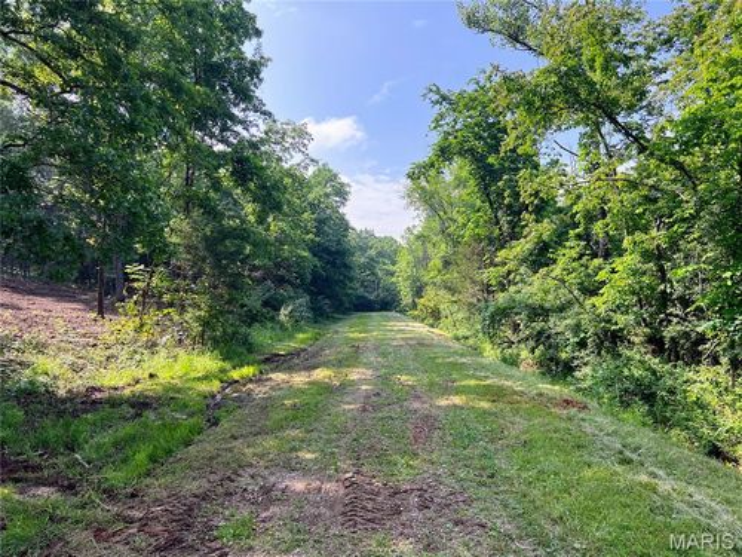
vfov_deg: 53.1
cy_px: 278
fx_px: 557
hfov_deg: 67.3
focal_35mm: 26
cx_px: 371
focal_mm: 5.7
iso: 50
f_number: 1.5
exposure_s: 1/1395
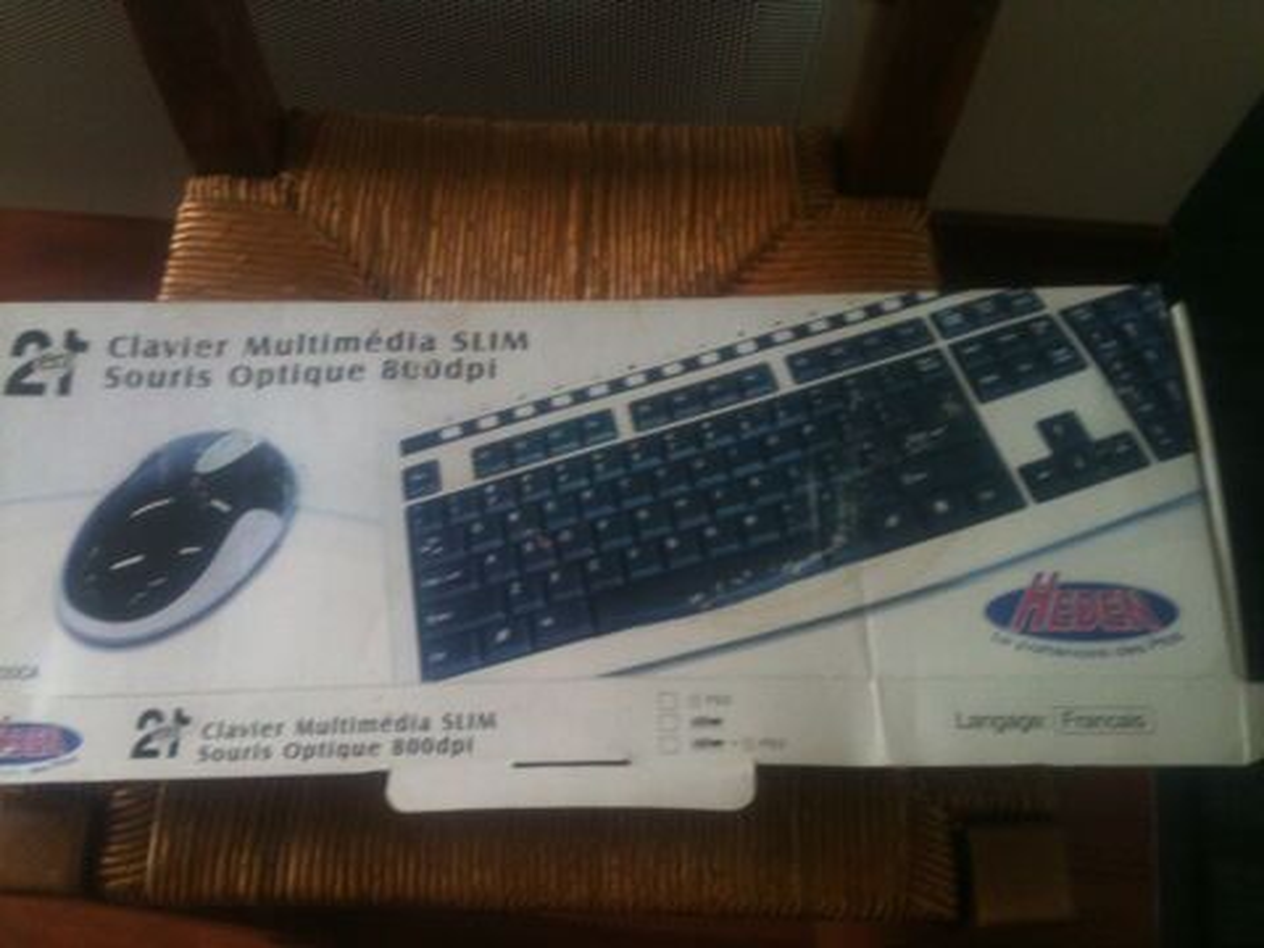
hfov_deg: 52.6
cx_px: 632
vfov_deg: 40.7
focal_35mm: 35
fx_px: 1278
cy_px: 474
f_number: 2.8
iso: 100
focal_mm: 3.85
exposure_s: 1/15
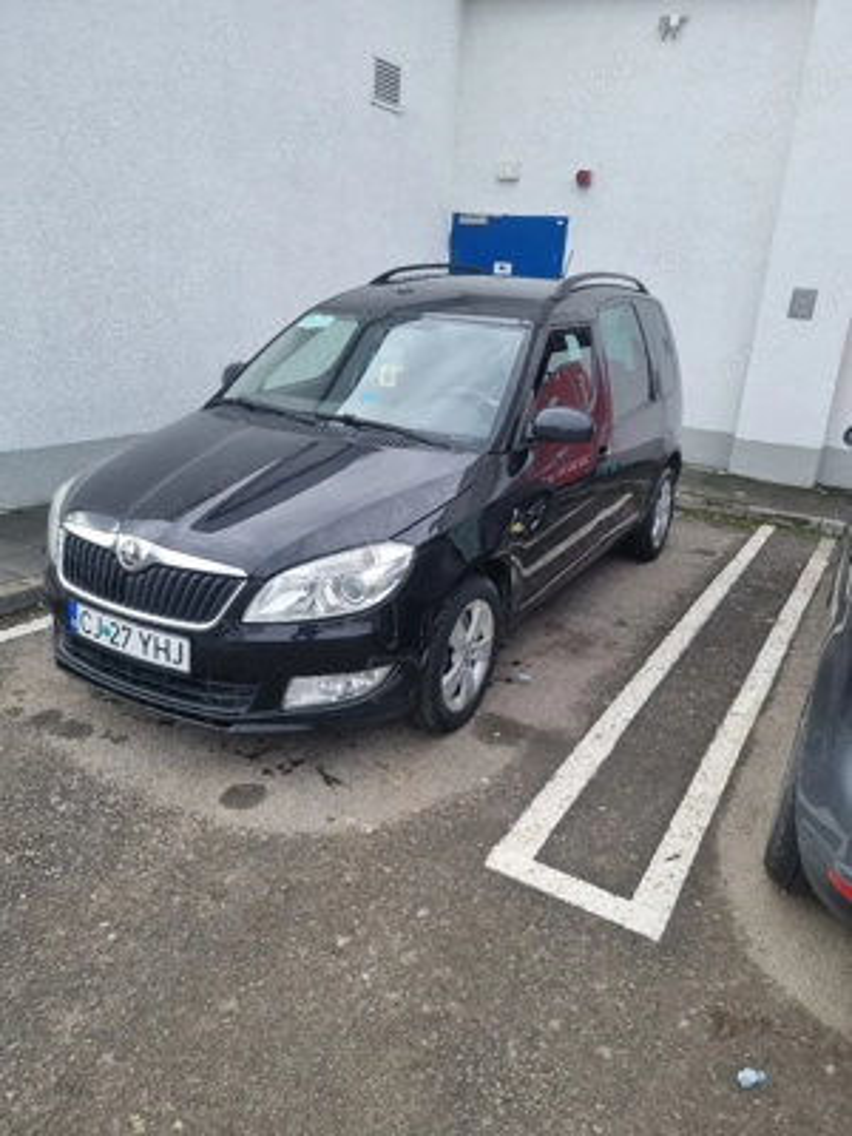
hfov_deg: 53.1
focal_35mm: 26
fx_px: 853
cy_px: 568
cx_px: 426
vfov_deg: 67.3
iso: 50
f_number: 1.8
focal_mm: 5.4
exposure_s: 1/714
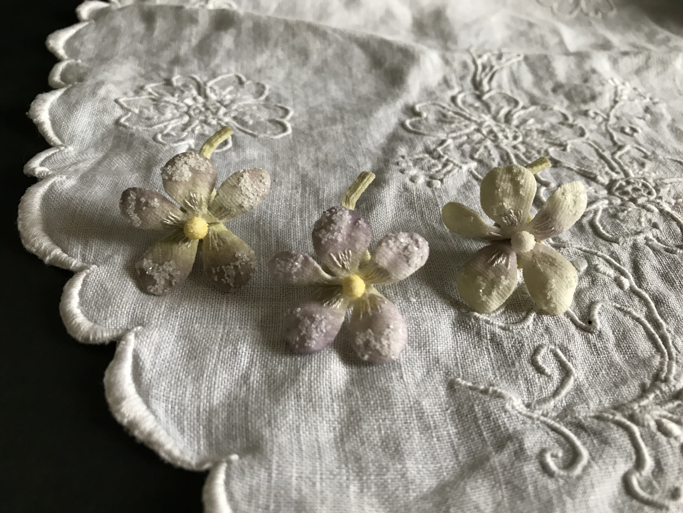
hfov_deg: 63.4
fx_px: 552
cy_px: 256
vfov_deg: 49.7
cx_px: 342
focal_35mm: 28
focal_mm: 3.99
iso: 40
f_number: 1.8
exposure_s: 1/20
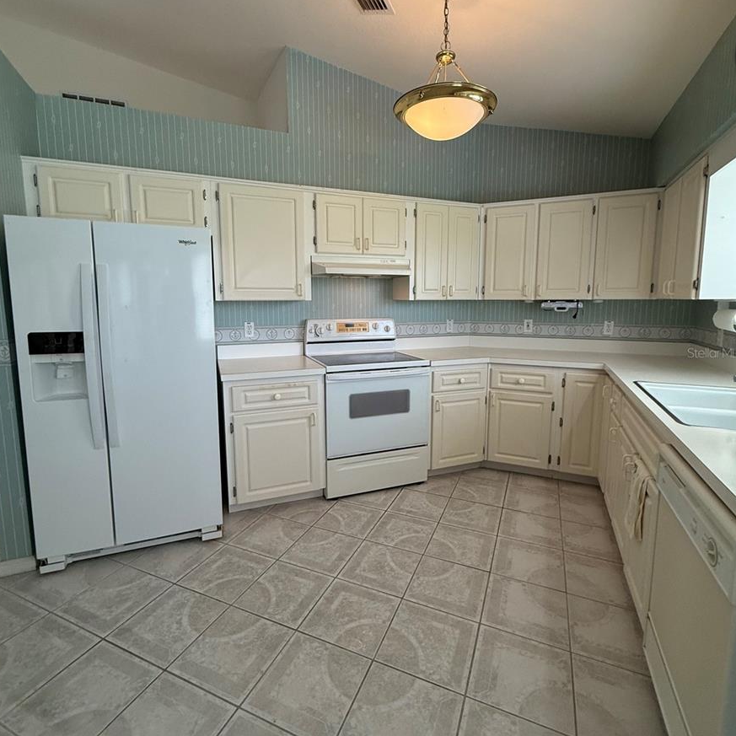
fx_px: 409
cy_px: 352
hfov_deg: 84.0
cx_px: 368
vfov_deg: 83.9
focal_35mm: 17
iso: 200
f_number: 2.2
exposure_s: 1/120
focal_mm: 2.22
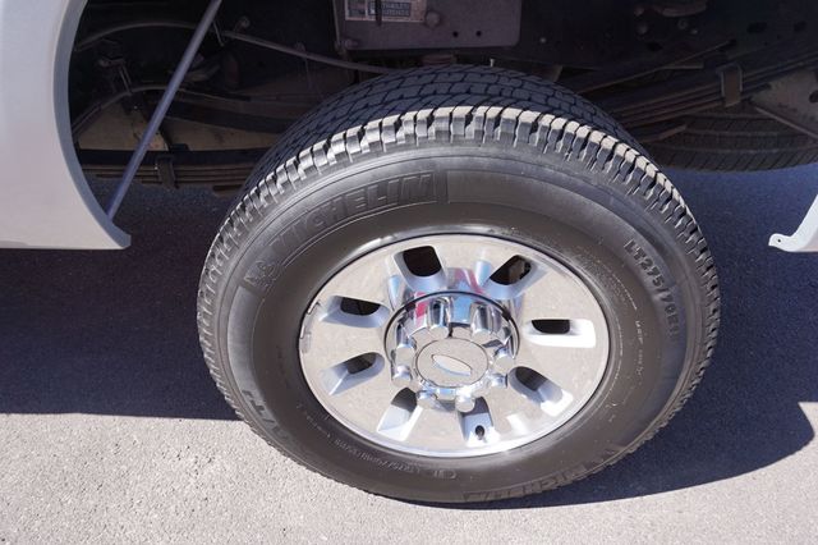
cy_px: 272
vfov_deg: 53.1
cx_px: 409
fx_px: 545
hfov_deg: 73.8
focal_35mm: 24
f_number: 7.1
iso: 100
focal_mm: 16
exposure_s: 1/100
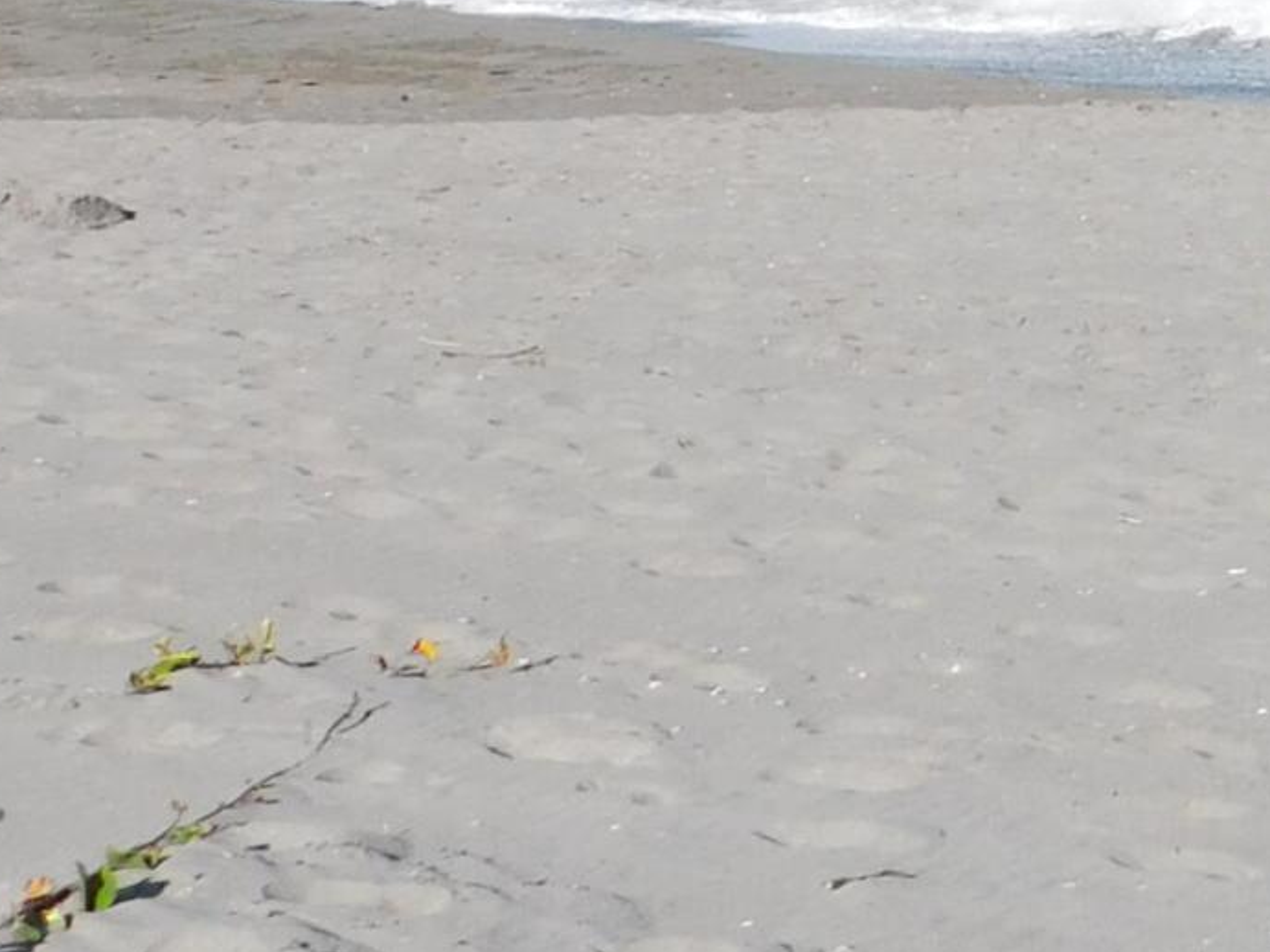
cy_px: -583
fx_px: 4585
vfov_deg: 11.3
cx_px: 2178
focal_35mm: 125
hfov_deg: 14.2
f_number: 6.4
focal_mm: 5.3
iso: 125
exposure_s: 1/400
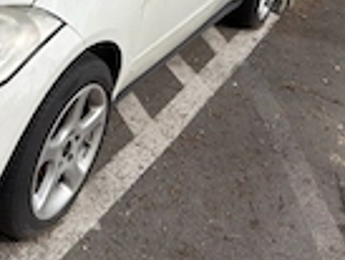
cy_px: -71
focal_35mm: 70
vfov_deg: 19.5
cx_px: 73
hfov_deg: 27.3
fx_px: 698
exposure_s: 1/3497
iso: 64
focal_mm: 6.76
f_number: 1.78
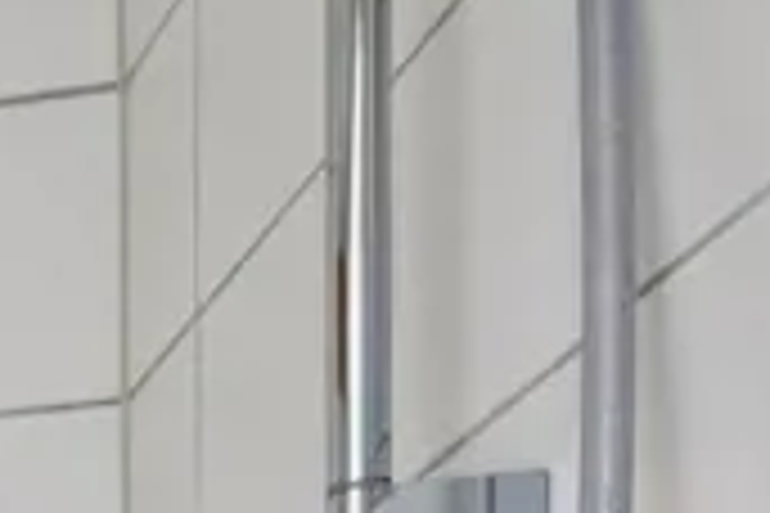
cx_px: -1265
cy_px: 1368
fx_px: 1968
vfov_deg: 11.3
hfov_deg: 13.2
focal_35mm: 92
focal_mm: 10
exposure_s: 2.5
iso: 800
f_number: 8
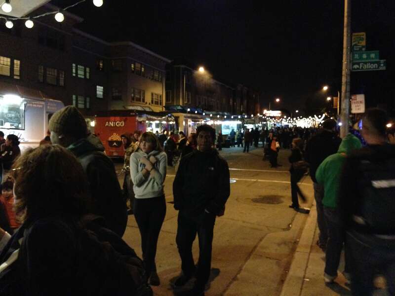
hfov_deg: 55.4
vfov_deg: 42.9
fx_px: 377
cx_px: 198
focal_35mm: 33
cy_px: 148
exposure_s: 1/15
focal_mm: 4.13
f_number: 2.4
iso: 800
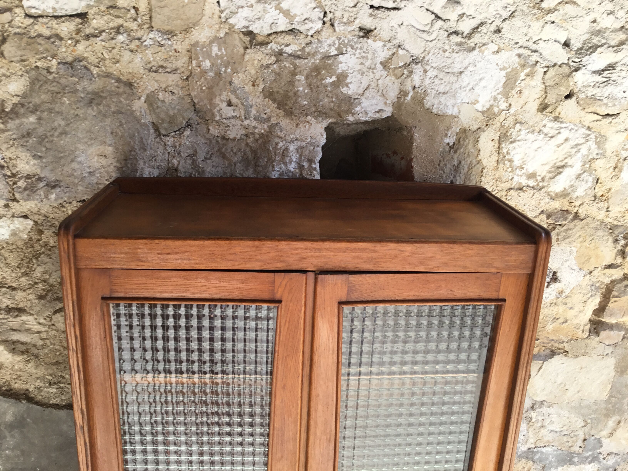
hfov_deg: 58.4
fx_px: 562
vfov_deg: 45.4
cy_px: 236
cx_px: 314
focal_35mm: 31
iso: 25
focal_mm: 3.3
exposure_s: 1/100
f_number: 2.4
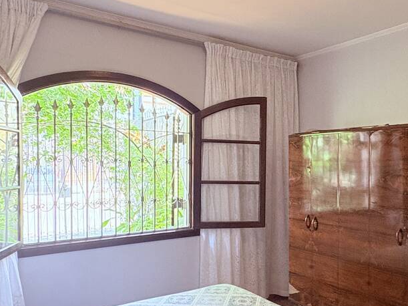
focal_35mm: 33
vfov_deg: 42.8
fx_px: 389
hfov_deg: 54.6
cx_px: 262
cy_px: 174
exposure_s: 1/120
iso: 400
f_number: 2.2
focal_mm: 2.22
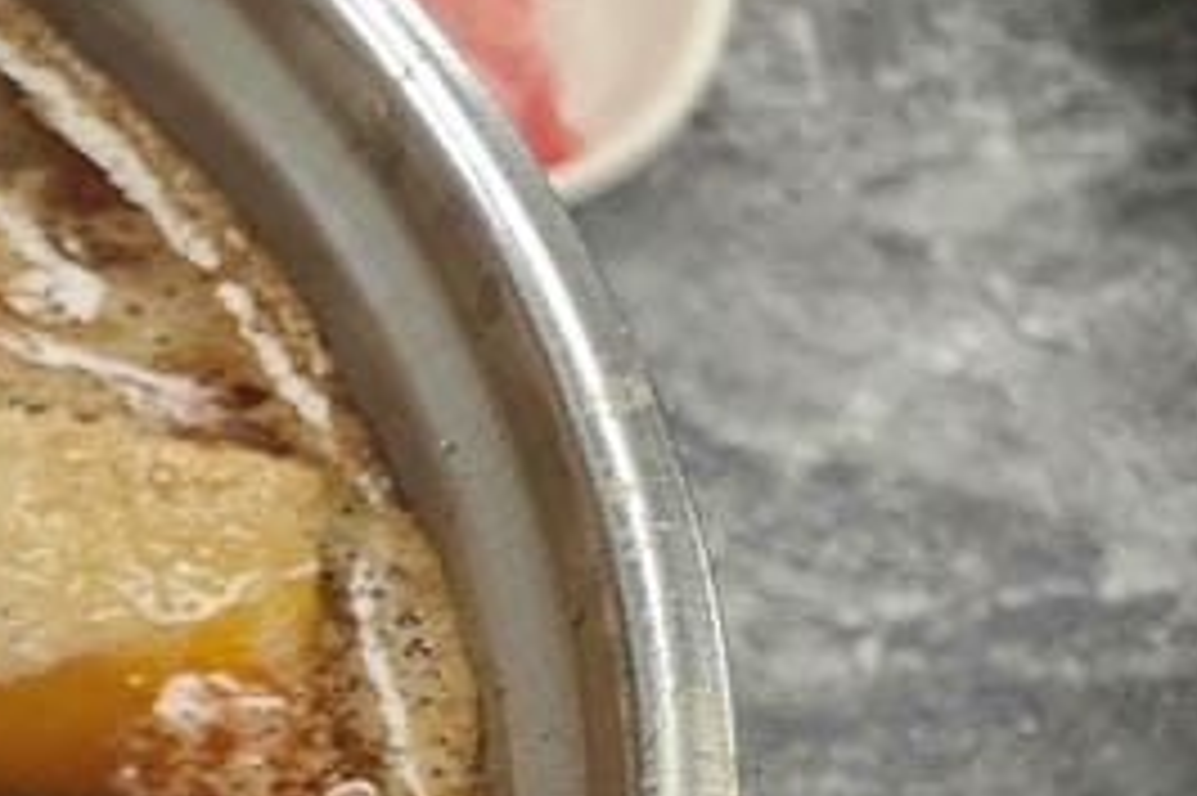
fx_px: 3589
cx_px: -1467
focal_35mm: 108
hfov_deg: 14.4
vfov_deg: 12.3
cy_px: 989
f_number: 2.8
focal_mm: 8.72
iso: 400
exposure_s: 1/120
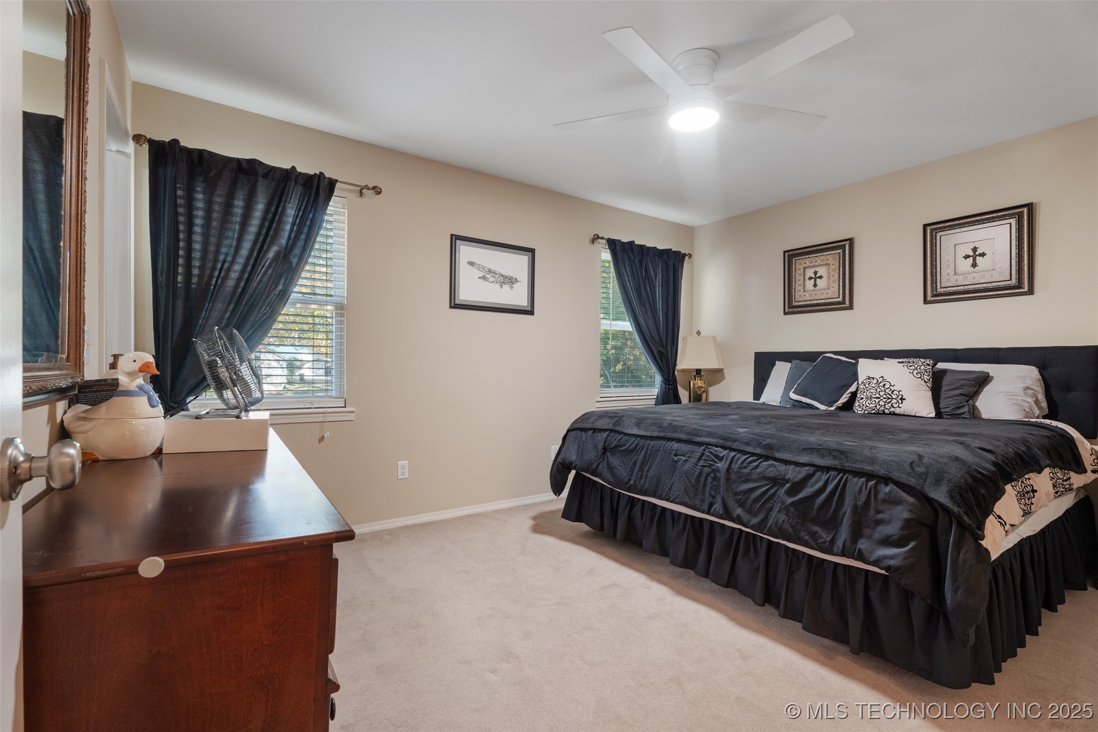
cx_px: 549
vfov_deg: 73.7
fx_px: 488
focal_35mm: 16
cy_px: 366
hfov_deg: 96.7
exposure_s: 1.3
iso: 200
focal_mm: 16
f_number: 9
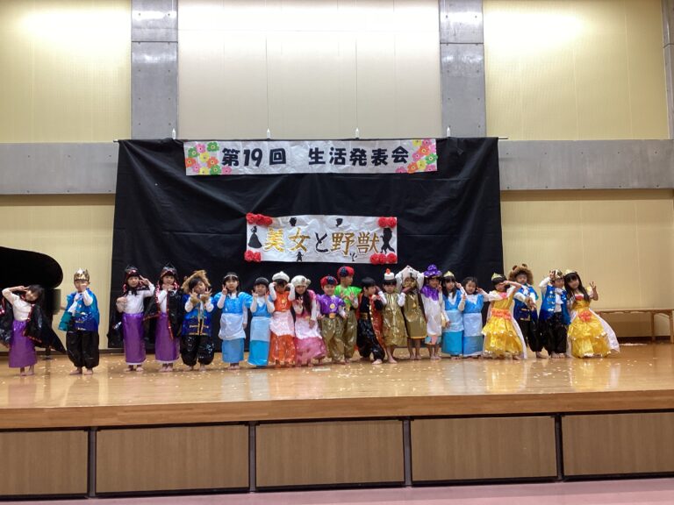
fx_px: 604
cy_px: 252
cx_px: 337
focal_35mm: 31
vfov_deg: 45.4
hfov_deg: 58.4
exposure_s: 1/50
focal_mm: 3.3
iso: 64
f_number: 2.4
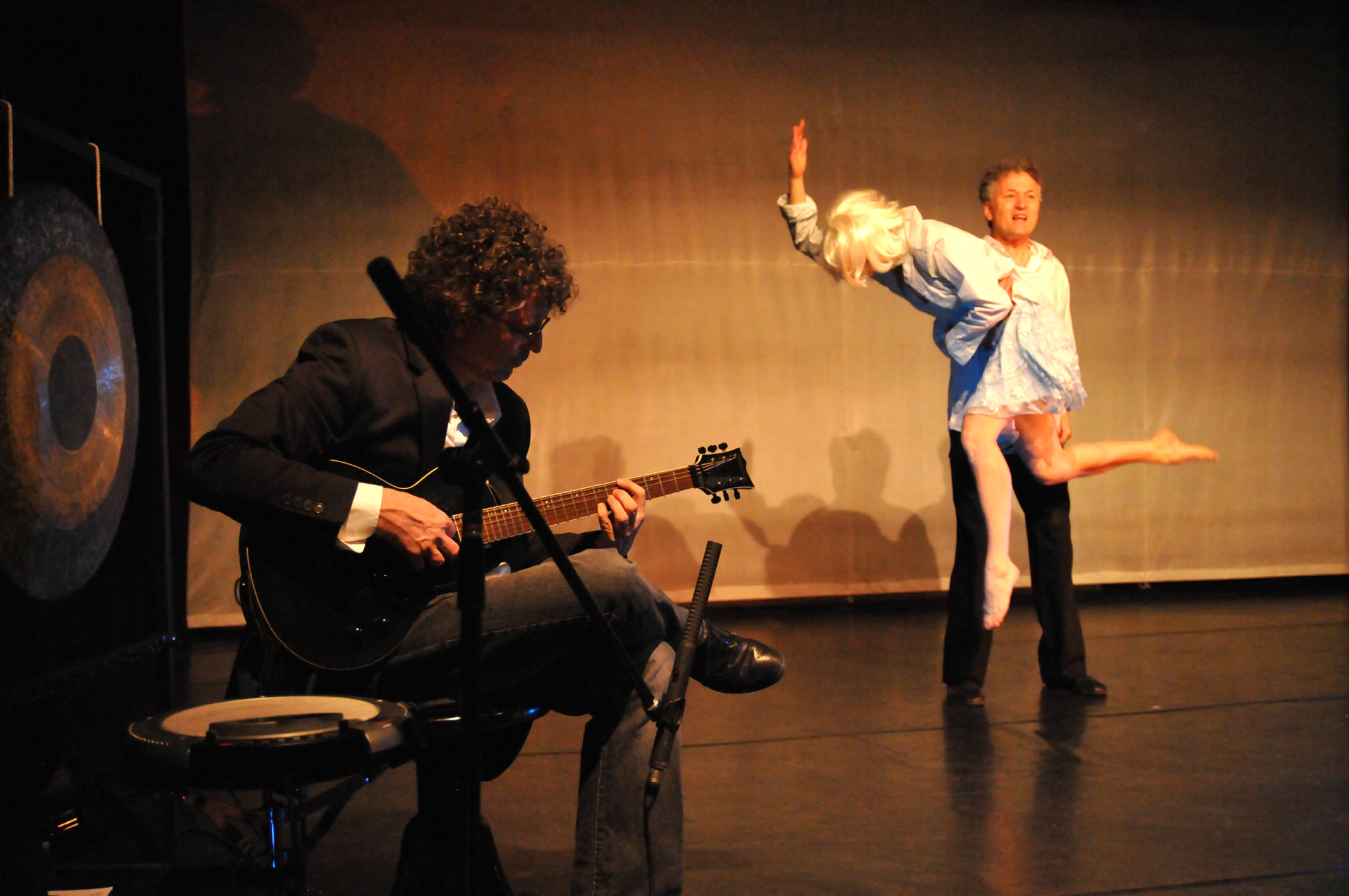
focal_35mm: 36
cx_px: 674
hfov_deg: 53.2
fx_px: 1347
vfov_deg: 36.8
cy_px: 448
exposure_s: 1/320
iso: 3200
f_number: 2.8
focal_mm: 24
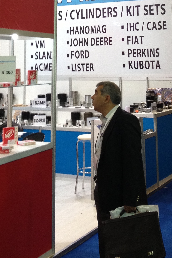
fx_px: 559
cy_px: -8
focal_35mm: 78
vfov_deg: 24.6
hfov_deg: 17.5
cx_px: 106
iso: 100
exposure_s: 1/60
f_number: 2.4
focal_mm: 4.28
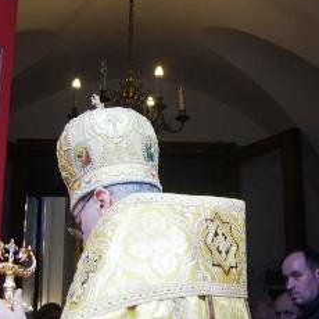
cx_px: 178
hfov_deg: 23.7
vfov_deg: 23.3
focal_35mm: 73
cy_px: 62
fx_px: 761
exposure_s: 1/60
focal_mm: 7.8
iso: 50
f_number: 2.8
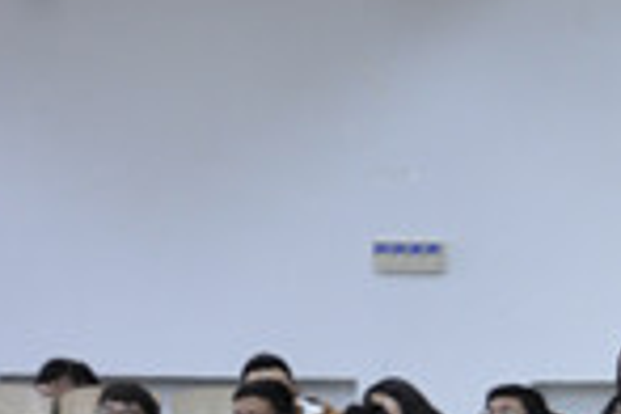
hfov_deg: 8.3
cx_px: 1639
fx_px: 3846
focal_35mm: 223
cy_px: 710
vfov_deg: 6.1
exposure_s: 1/10
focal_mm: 28
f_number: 4
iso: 320
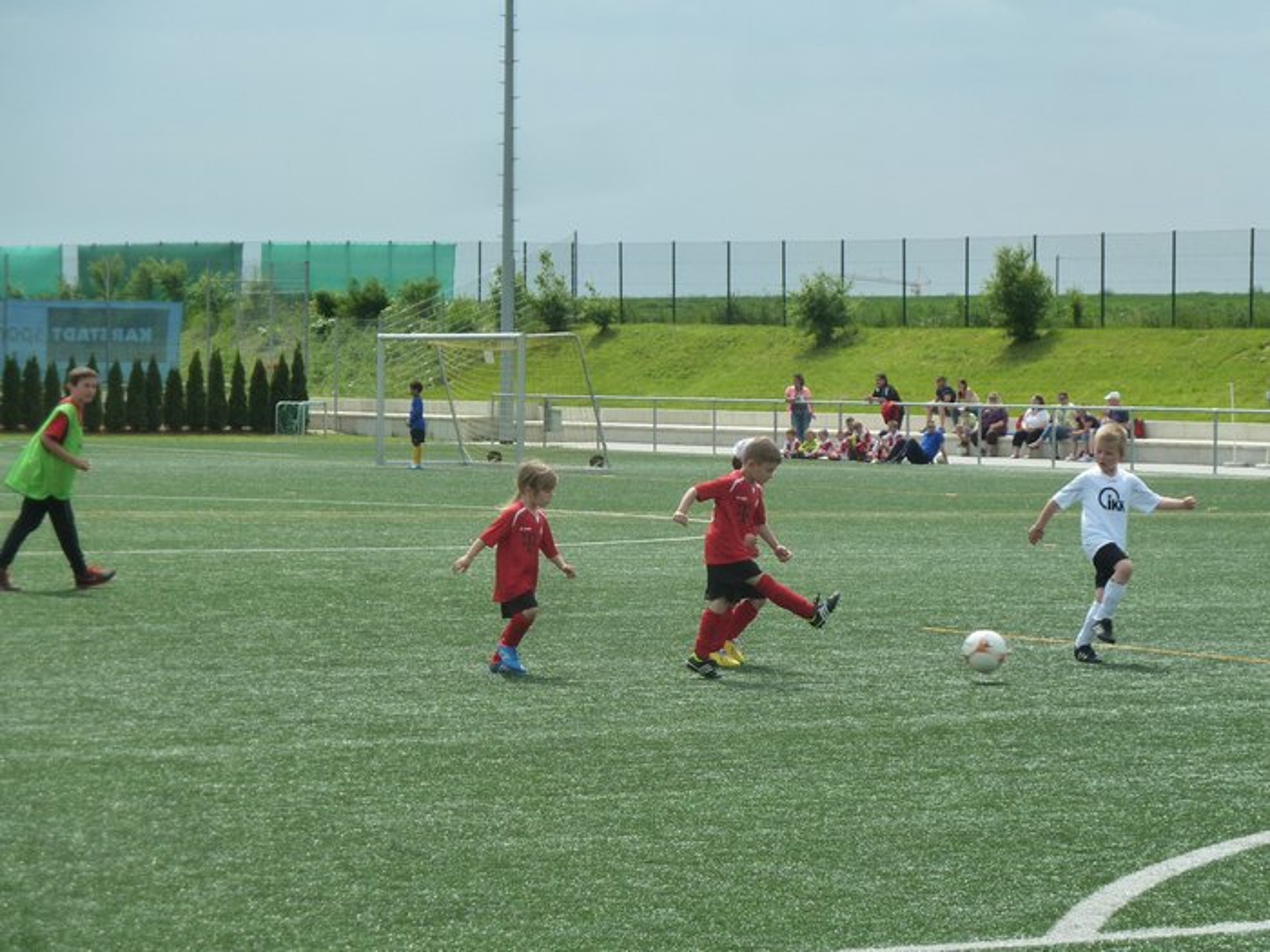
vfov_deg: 10.8
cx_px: 635
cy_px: 476
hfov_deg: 14.4
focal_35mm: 137
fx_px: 5026
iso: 125
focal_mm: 22.5
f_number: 4.5
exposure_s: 1/500
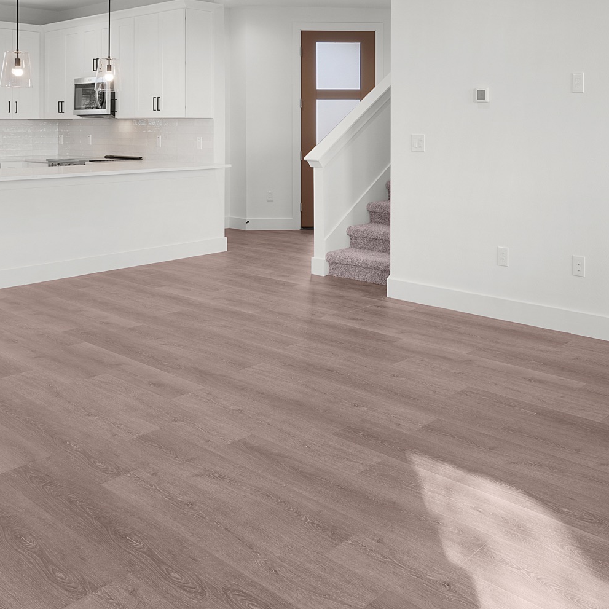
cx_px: 463
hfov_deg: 45.4
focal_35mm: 35
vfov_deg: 44.9
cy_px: 122
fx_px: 697
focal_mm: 17
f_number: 10
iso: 100
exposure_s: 1/10
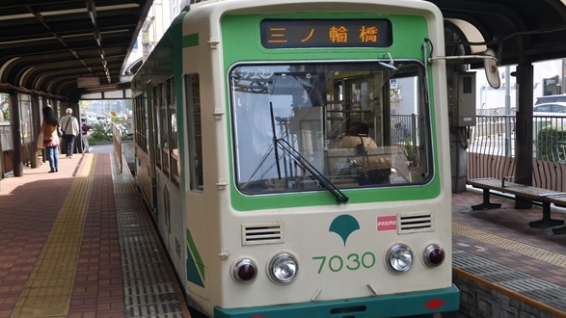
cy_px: 191
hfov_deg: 42.1
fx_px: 735
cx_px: 284
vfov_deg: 24.4
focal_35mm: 49
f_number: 5.6
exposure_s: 1/160
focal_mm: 22
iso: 160
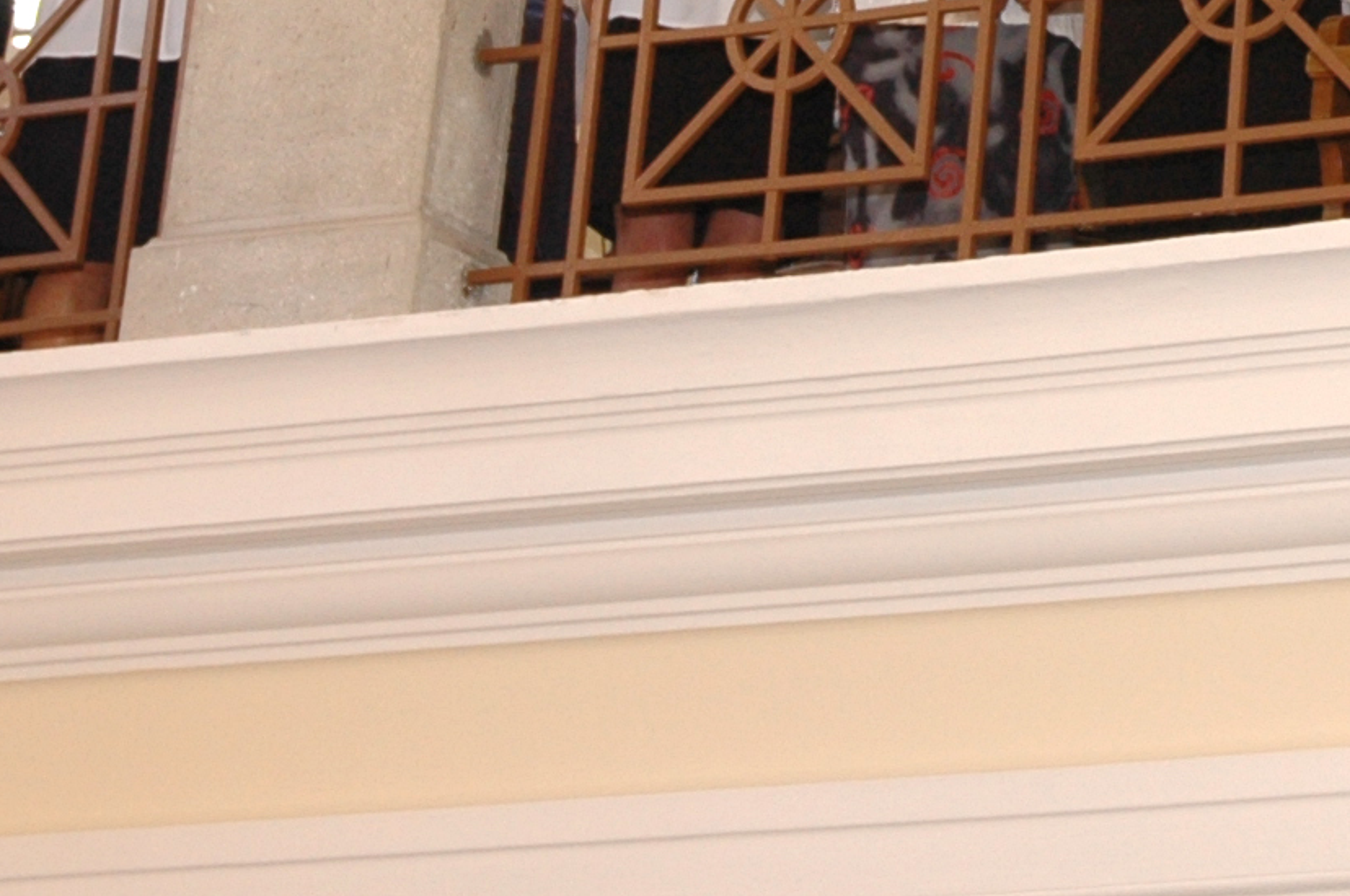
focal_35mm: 191
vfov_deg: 7.1
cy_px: -469
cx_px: 1738
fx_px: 7147
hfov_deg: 10.6
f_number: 5.6
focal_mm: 35
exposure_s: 1/40
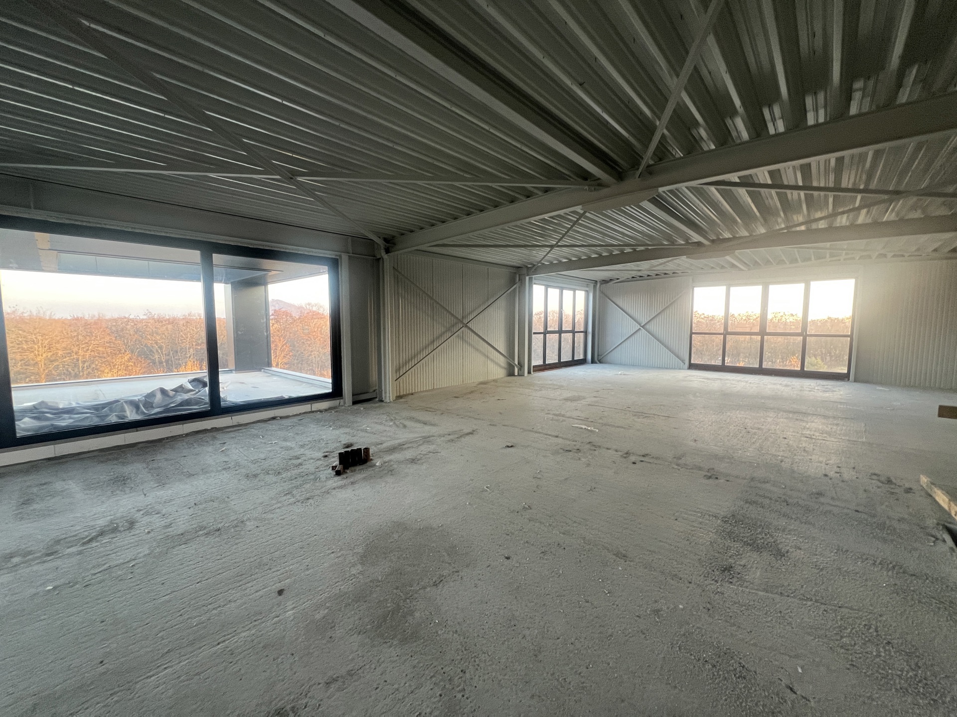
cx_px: 478
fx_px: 359
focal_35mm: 13
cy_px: 358
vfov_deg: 89.9
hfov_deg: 106.2
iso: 160
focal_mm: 1.57
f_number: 1.8
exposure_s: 1/99
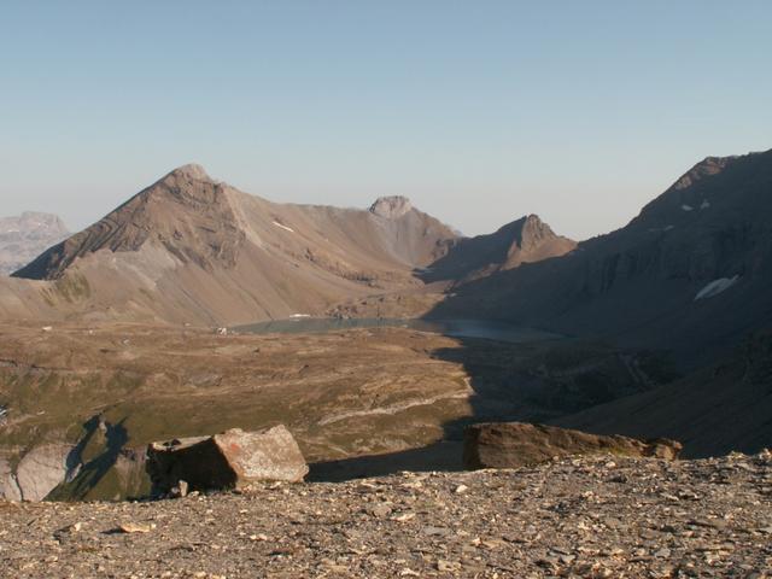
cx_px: 386
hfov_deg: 42.9
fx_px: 981
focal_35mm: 44
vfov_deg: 32.9
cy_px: 290
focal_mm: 7.23
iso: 50
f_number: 8
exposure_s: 1/125
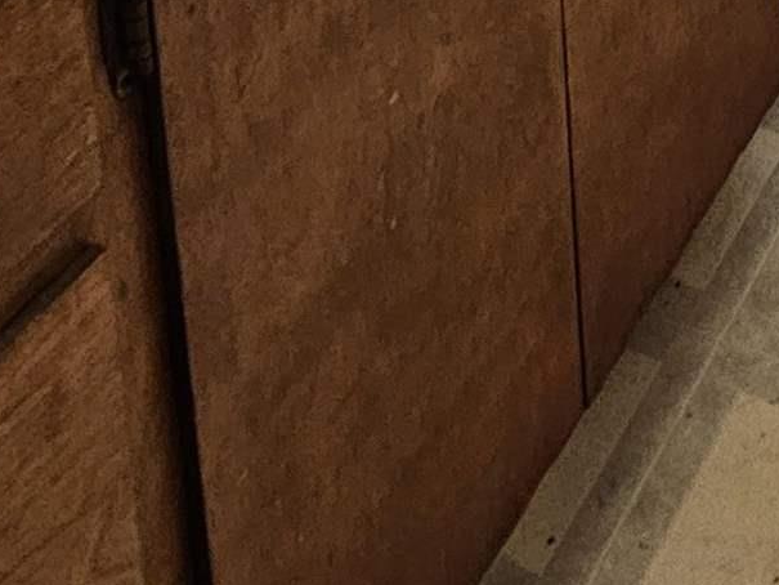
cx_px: 888
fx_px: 1486
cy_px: -894
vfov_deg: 13.8
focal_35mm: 66
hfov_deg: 26.7
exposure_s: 1/40
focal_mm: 2.2
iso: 320
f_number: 2.2
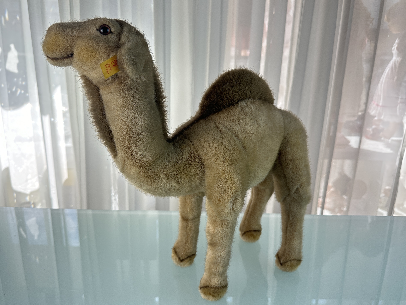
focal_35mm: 26
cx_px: 195
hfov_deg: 67.3
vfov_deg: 53.0
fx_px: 305
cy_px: 158
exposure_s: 1/486
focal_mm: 6.86
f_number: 1.78
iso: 80
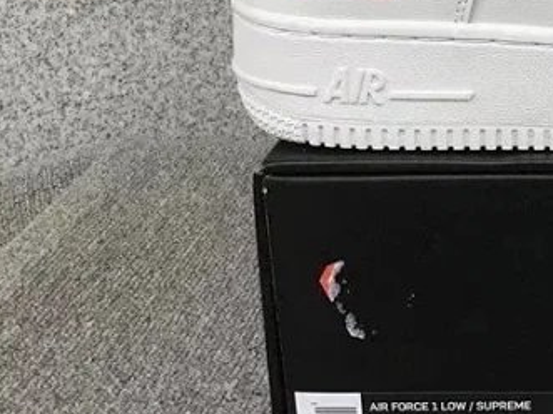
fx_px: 1198
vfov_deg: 19.3
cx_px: 655
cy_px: 48
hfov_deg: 23.8
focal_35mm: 75
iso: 25
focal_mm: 3.3
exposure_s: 1/119
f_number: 2.4
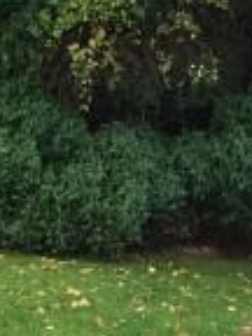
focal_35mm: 117
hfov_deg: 11.2
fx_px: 1136
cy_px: 183
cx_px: -286
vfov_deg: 16.8
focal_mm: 4.15
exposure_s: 1/30
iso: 40
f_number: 2.2
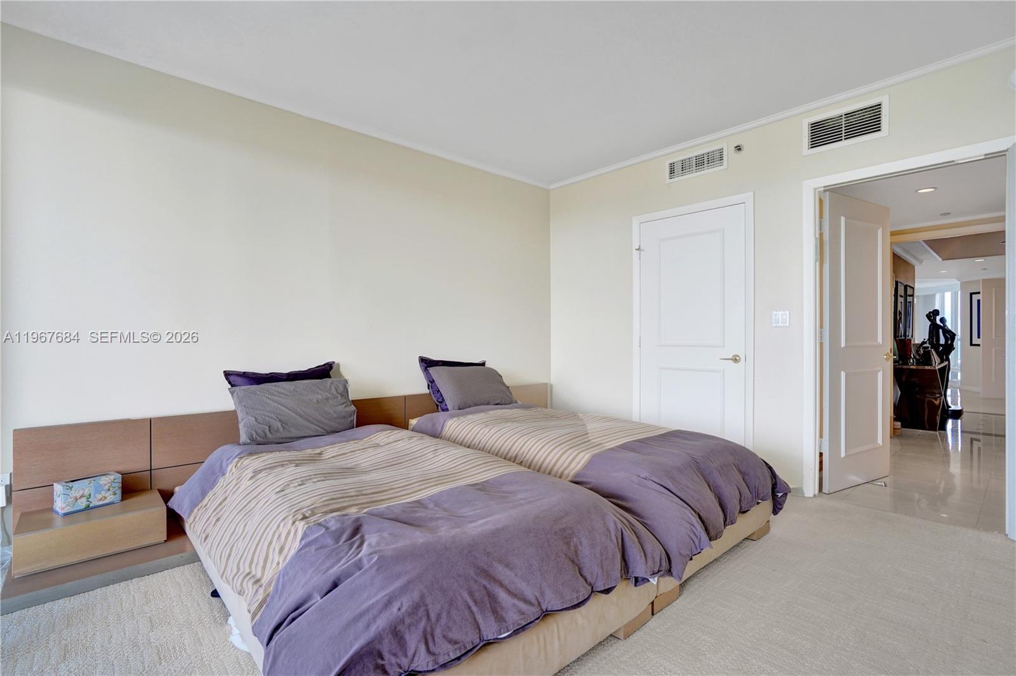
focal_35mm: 16
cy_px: 338
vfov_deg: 73.7
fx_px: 451
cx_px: 508
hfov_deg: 96.8
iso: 800
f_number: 5
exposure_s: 1/200
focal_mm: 16
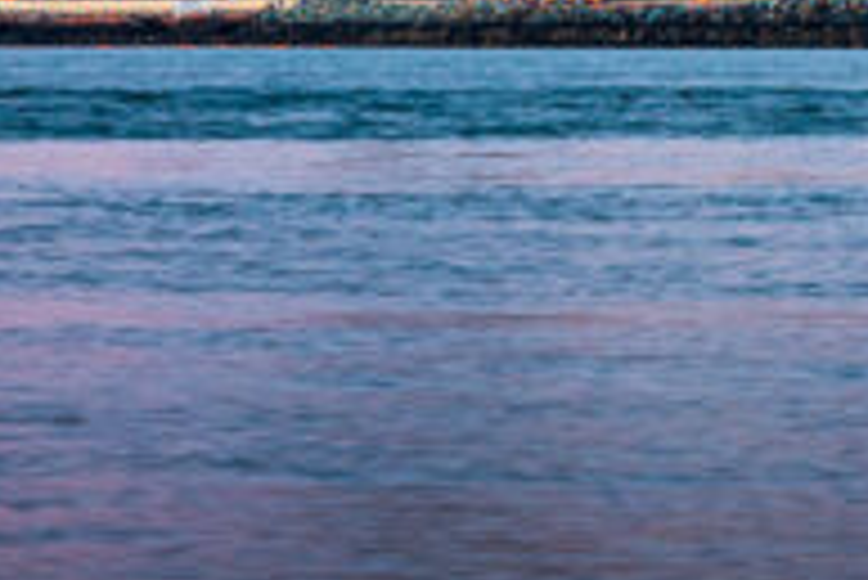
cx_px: 1493
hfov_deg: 3.7
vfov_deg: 2.4
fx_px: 13464
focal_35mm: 558
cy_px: -897
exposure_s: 2
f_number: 11
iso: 64
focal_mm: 105
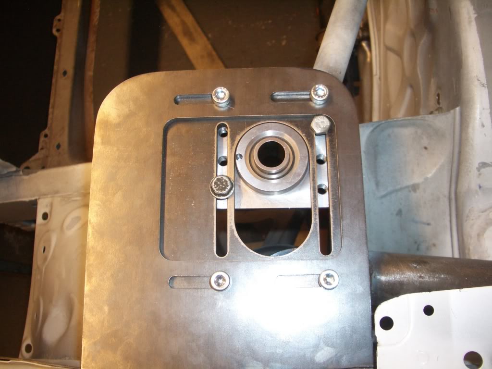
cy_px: 184
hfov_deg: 52.6
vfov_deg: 40.7
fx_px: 497
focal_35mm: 35
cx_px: 246
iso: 200
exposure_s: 1/60
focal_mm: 5.8
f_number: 2.6
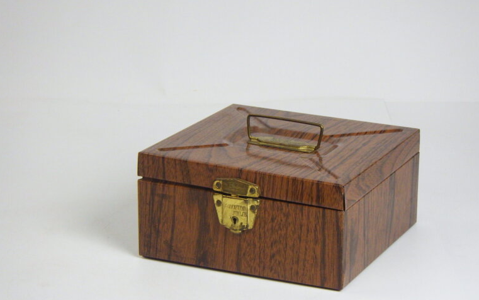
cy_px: 158
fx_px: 1606
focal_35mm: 123
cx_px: 239
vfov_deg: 10.7
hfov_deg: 17.0
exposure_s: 1/25
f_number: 5.2
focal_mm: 20.6
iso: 125
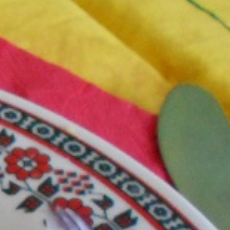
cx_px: -286
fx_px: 1143
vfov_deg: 11.1
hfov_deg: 10.2
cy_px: 337
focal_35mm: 152
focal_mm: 4.6
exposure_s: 1/80
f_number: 3.2
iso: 800
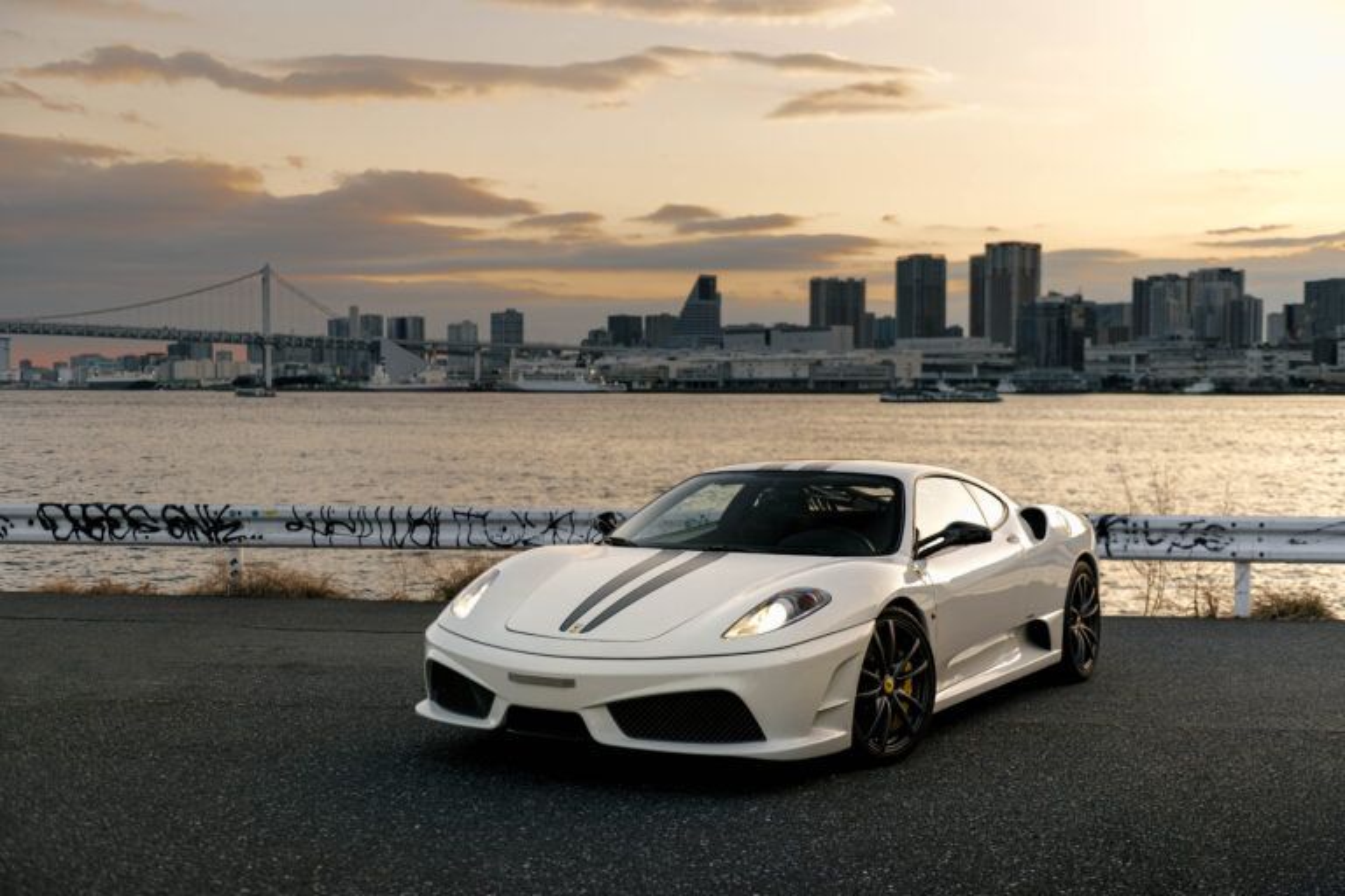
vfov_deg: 35.1
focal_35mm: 38
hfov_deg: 50.7
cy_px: 448
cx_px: 672
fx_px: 1420
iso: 50
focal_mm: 38
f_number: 2.8
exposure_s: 1/160
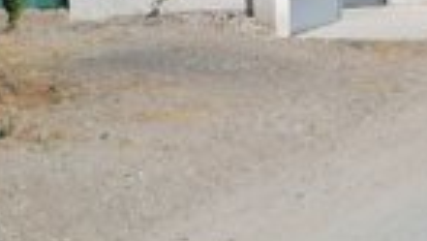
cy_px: -119
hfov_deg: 26.8
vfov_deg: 15.5
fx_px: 816
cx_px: 479
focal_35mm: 72
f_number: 1.8
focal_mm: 4.75
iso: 50
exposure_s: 1/2381
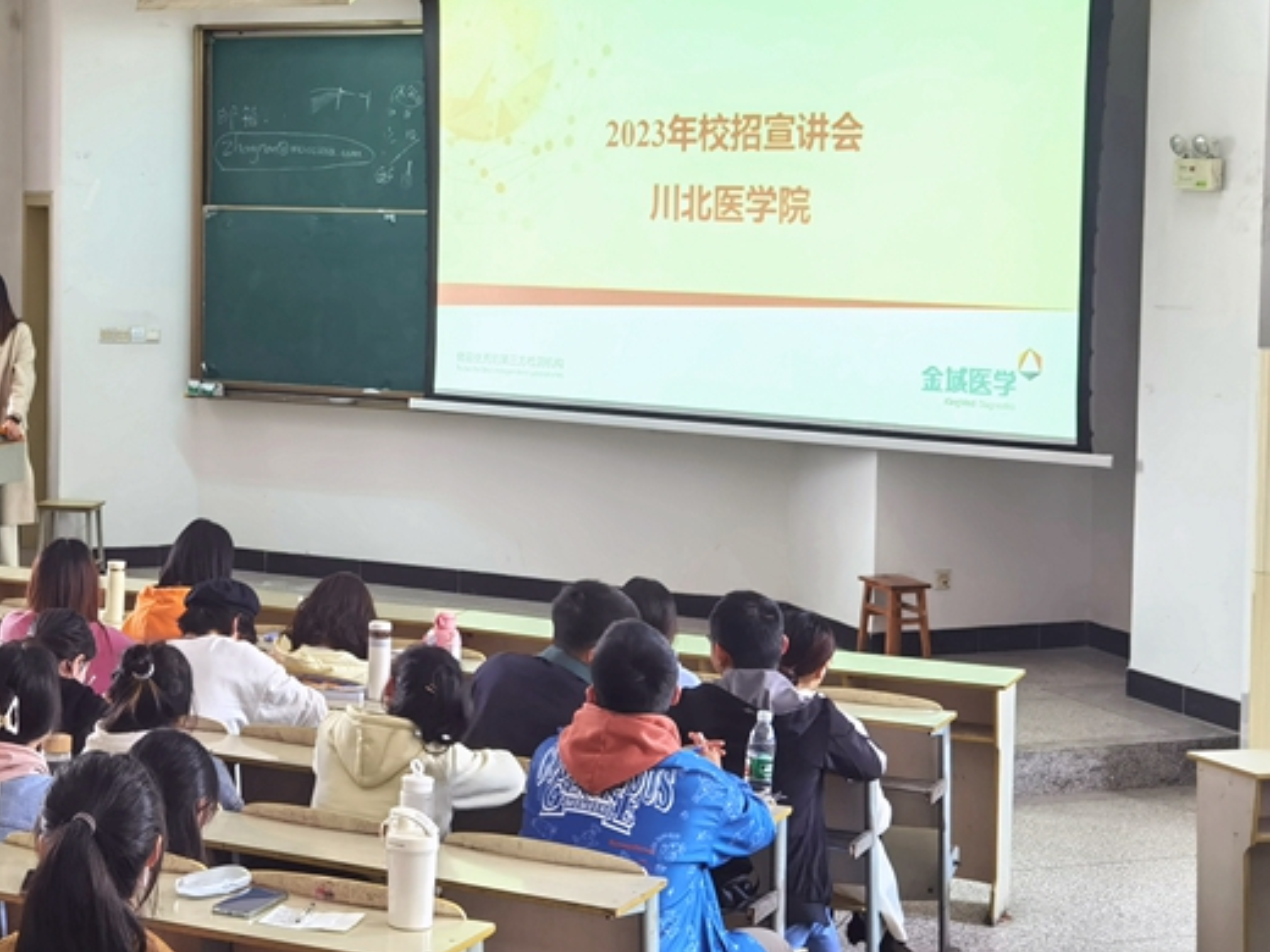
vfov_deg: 24.4
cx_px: 354
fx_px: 2201
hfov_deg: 31.7
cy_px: 366
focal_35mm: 60
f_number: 1.9
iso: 50
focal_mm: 6.71
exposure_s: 1/76.9
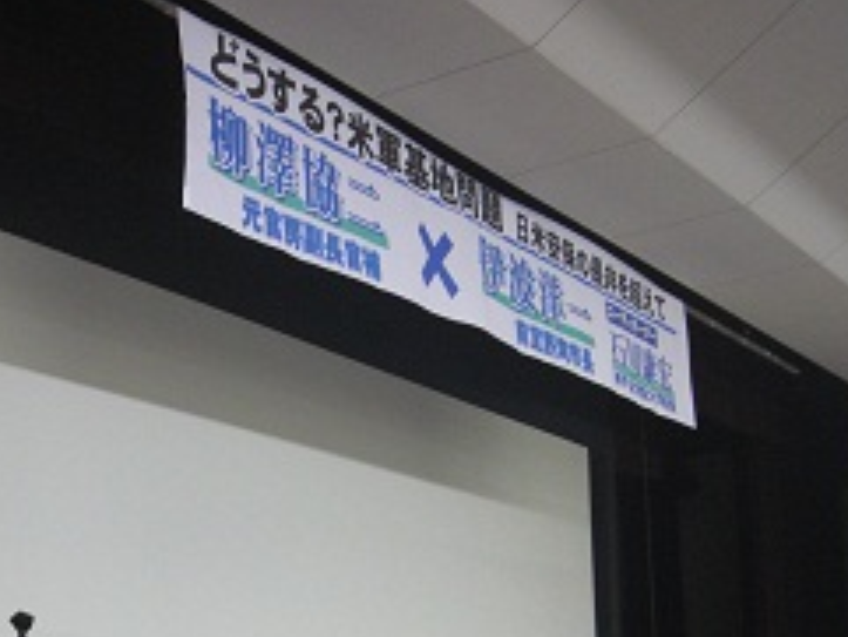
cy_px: 540
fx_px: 1740
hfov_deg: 26.9
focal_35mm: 71
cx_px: 179
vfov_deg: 20.4
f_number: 3
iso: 200
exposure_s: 1/25
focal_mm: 6.9
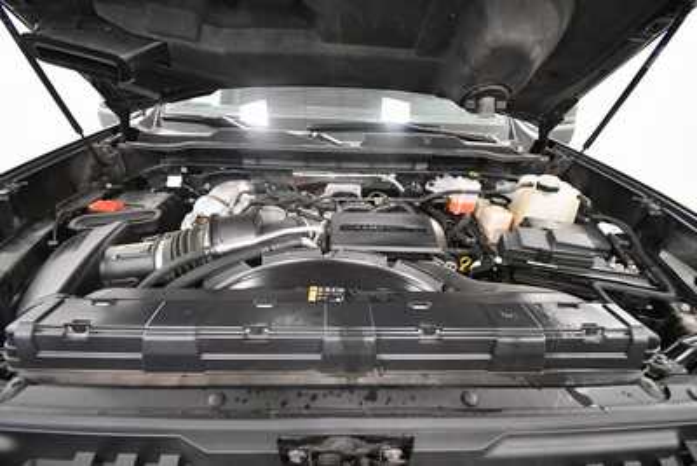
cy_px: 233
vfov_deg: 77.4
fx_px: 291
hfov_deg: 100.4
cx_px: 348
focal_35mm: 15
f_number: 4.5
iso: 2800
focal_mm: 10
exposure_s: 1/125
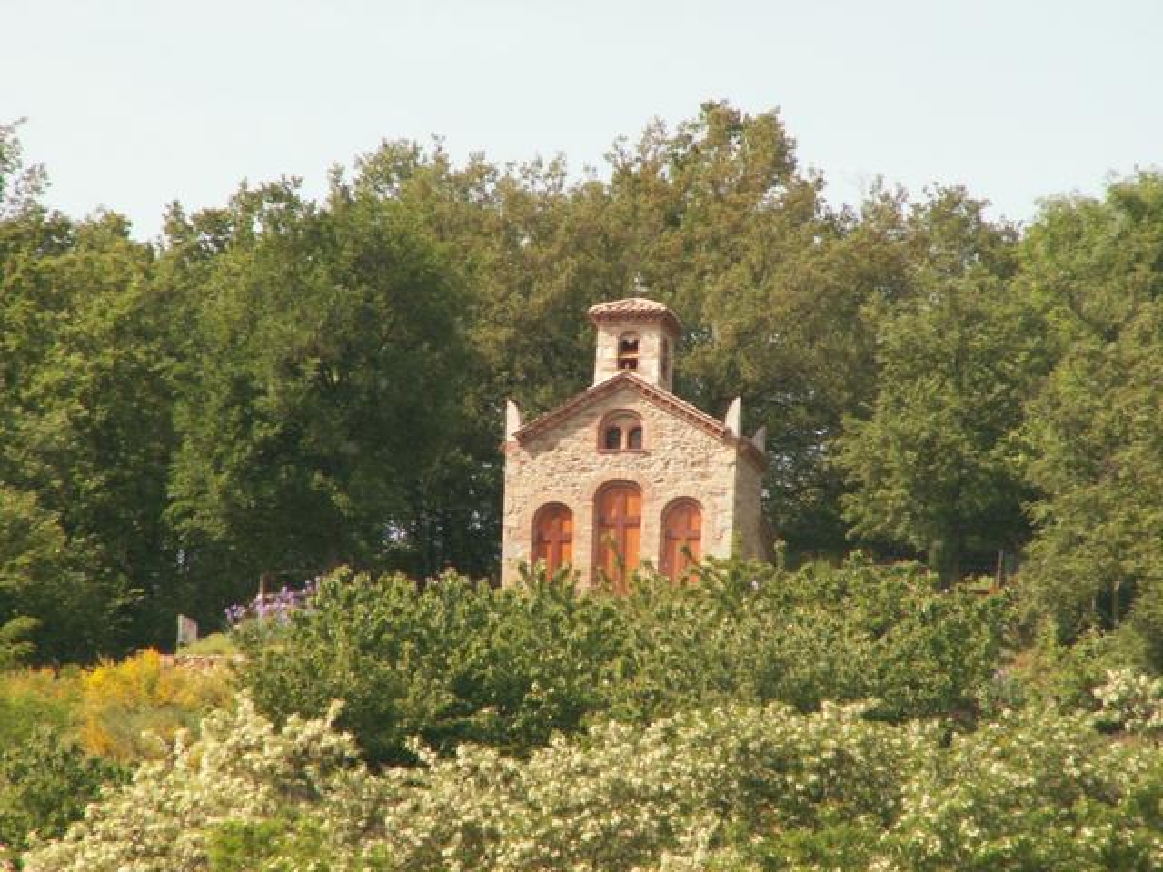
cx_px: 582
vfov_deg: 3.5
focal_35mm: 420
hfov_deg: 4.7
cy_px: 436
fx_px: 14111
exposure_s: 1/160
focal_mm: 69.45
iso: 50
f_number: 5.6
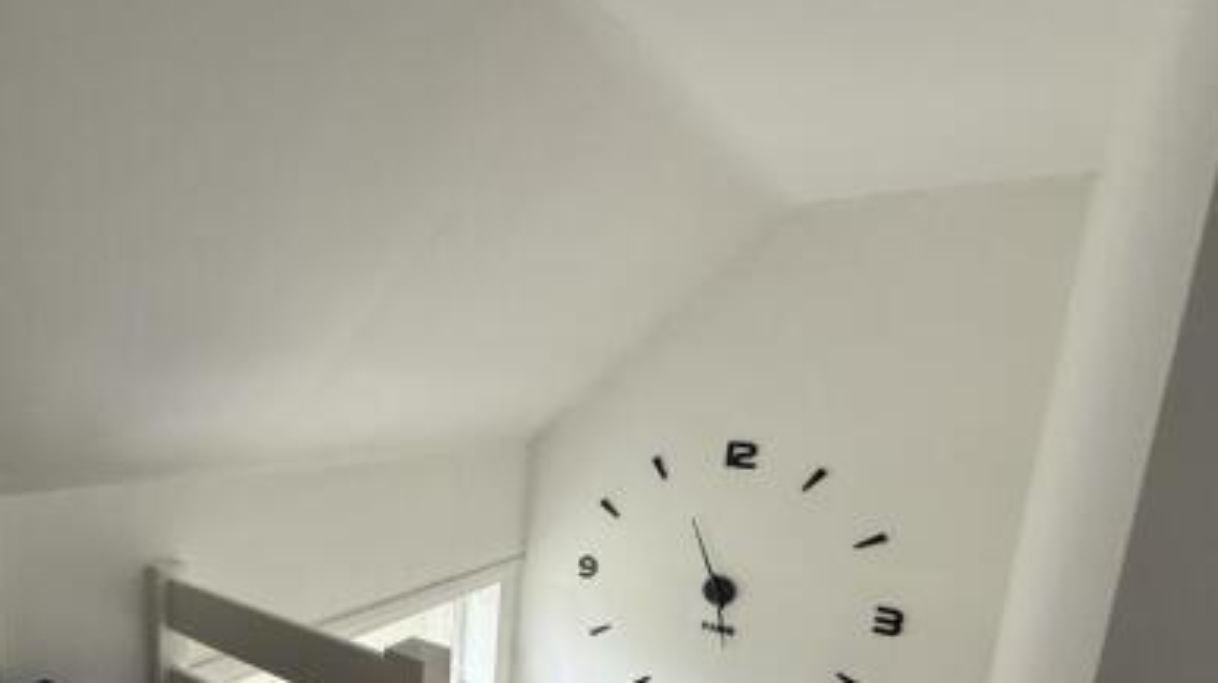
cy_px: 521
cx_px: 360
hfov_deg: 75.0
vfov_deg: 47.4
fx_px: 742
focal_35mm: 23
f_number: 2.2
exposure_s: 1/99
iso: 80
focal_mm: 2.22
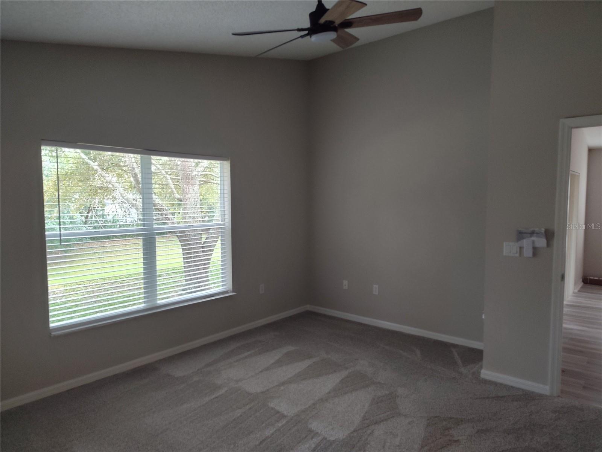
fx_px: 400
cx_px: 301
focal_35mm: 23
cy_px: 226
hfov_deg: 73.9
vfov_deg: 58.9
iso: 641
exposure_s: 1/120
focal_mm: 5.56
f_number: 1.8
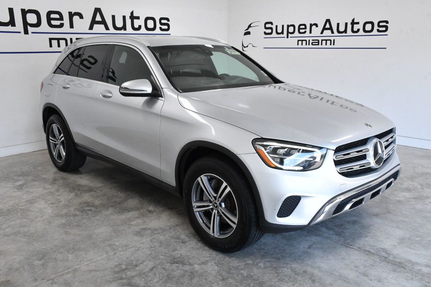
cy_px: 144
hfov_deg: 57.2
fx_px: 395
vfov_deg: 39.9
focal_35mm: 33
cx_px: 216
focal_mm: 22
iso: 2500
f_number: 10
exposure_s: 1/400
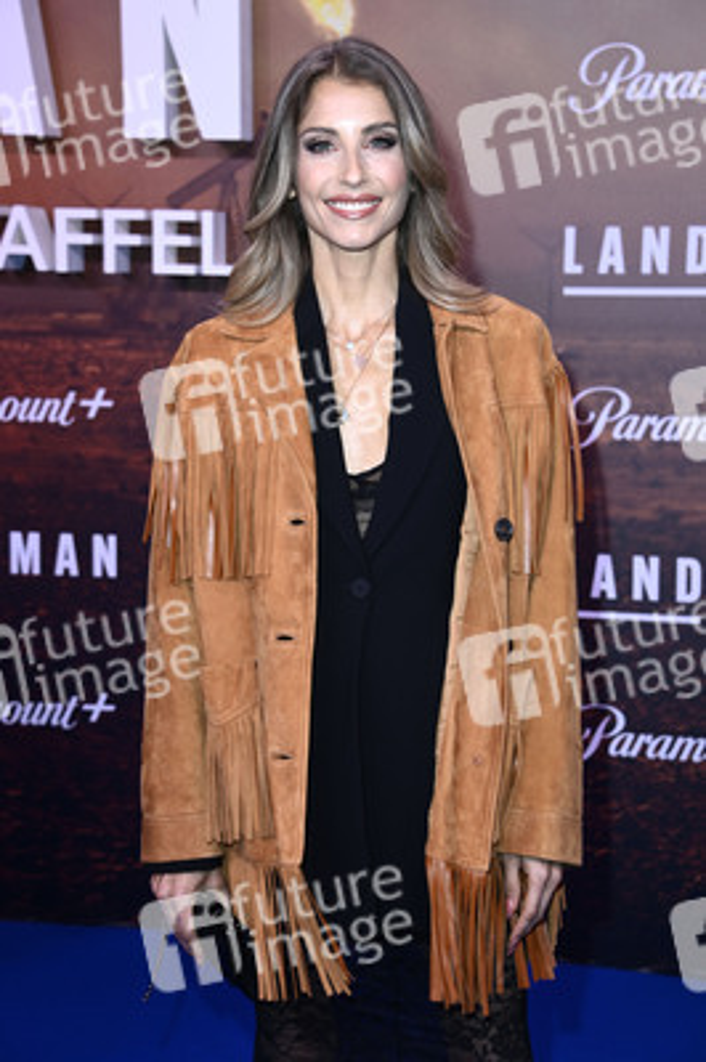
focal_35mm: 78
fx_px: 2298
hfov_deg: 17.5
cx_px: 353
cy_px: 531
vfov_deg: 26.0
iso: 640
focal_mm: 78
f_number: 5.6
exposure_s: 1/250
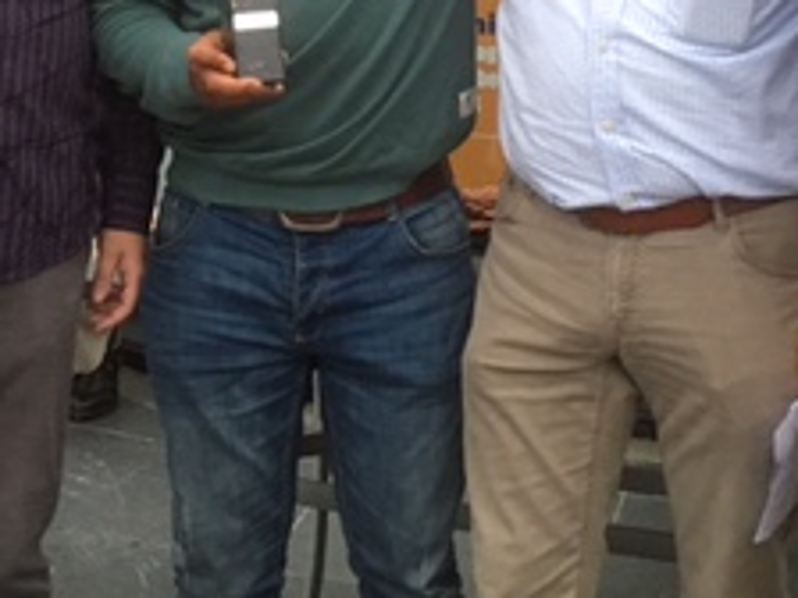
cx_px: 274
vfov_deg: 17.0
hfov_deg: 23.5
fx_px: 1913
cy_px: -107
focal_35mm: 83
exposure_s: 1/33
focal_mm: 4.15
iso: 160
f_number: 2.2
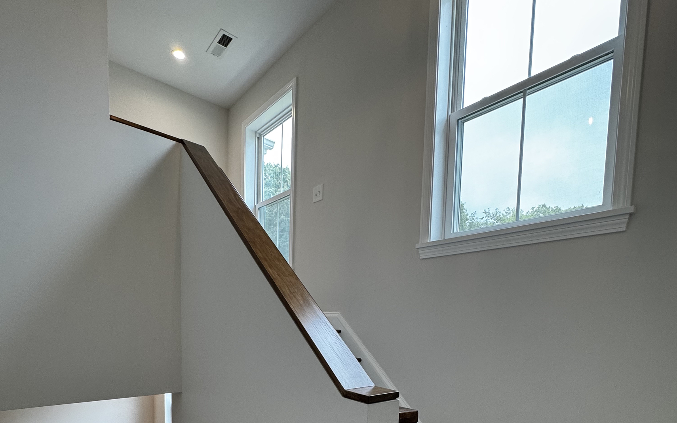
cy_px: 351
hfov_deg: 85.1
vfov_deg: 54.6
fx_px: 369
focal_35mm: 20
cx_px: 337
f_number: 2.2
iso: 125
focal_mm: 2.22
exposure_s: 1/120
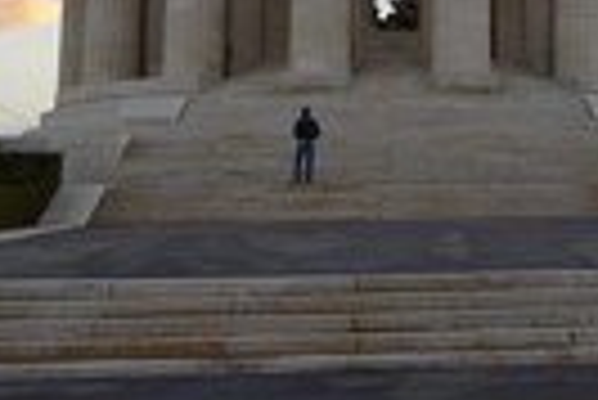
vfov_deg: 15.7
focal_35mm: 85
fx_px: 1413
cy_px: -22
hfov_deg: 22.6
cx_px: 643
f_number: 5.6
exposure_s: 1/125
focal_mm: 27
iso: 200
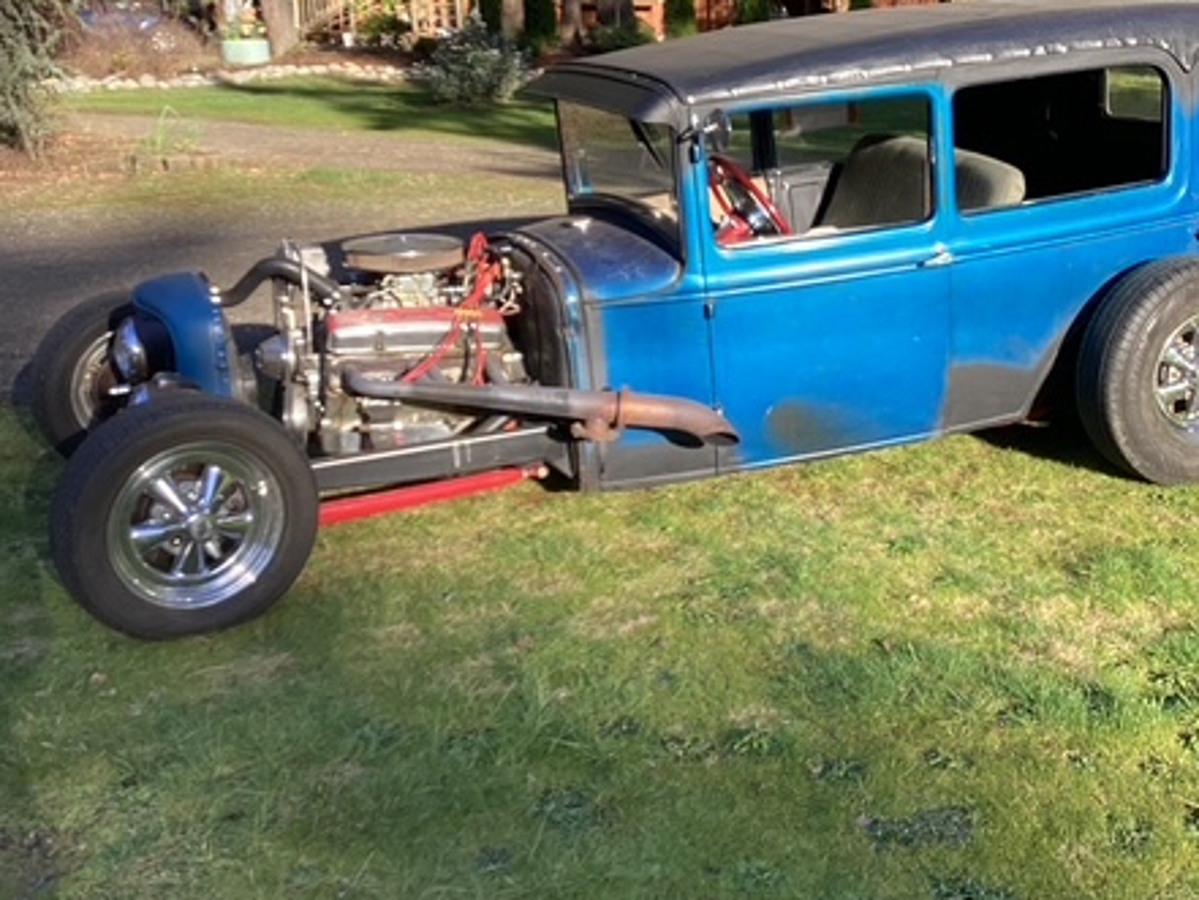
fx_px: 1559
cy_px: 392
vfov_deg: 32.2
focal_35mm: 45
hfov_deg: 41.4
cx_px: 818
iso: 25
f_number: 2.4
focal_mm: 3.3
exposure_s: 1/272
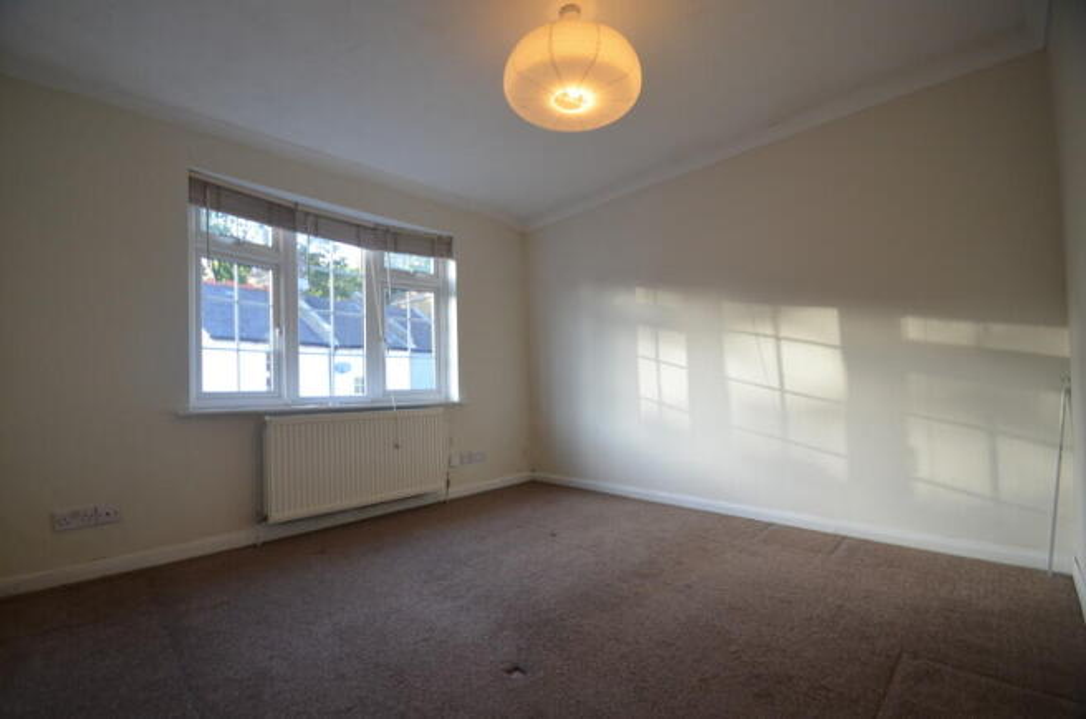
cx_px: 543
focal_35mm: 15
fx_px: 451
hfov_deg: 100.5
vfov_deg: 77.0
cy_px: 360
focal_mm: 10
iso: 400
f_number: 4.8
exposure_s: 1/90
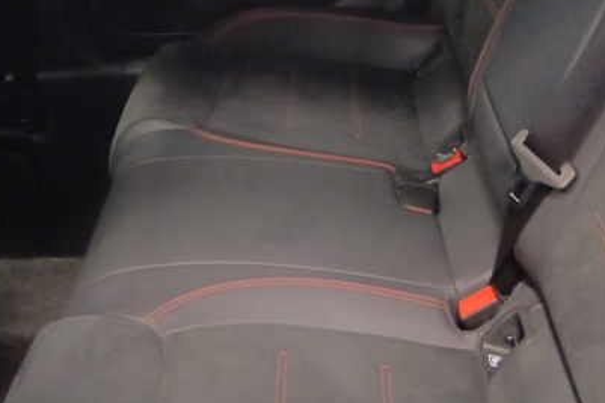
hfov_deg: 36.9
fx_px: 907
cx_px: 275
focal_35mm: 54
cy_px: 5
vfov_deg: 24.0
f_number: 1.8
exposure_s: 1/12.5
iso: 1600
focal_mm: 3.98
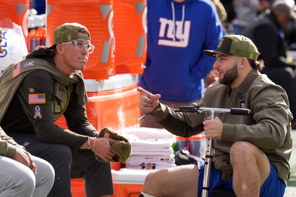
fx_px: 3568
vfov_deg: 3.2
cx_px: 157
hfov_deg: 4.8
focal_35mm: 434
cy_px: 106
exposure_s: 1/500
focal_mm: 400
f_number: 8
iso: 400
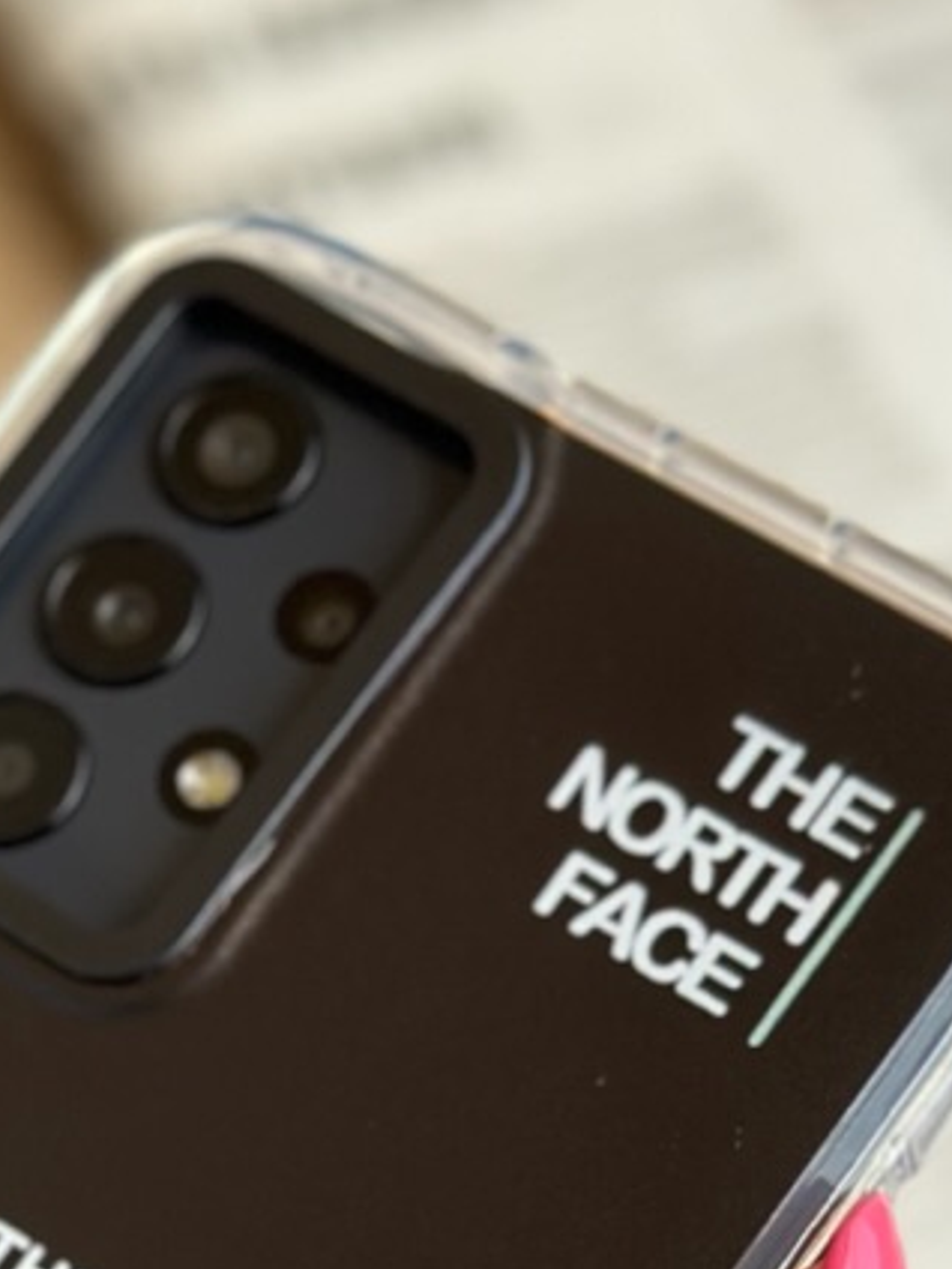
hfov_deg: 10.1
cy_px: 1616
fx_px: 5317
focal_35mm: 145
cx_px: -39
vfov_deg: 13.2
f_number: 1.78
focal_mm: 6.86
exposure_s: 1/935
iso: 80
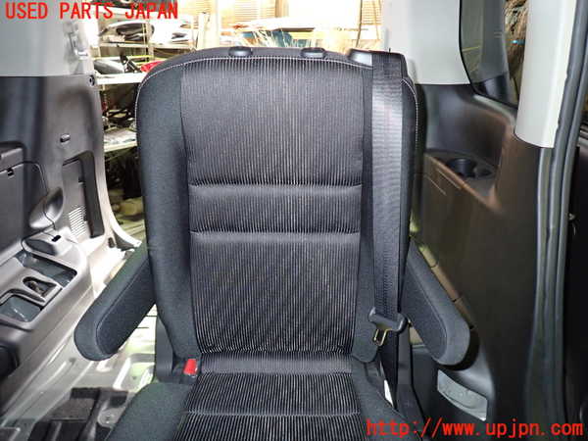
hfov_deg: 69.4
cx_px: 294
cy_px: 220
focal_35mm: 25
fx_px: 425
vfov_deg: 54.9
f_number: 2
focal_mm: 4.5
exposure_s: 1/30
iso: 400
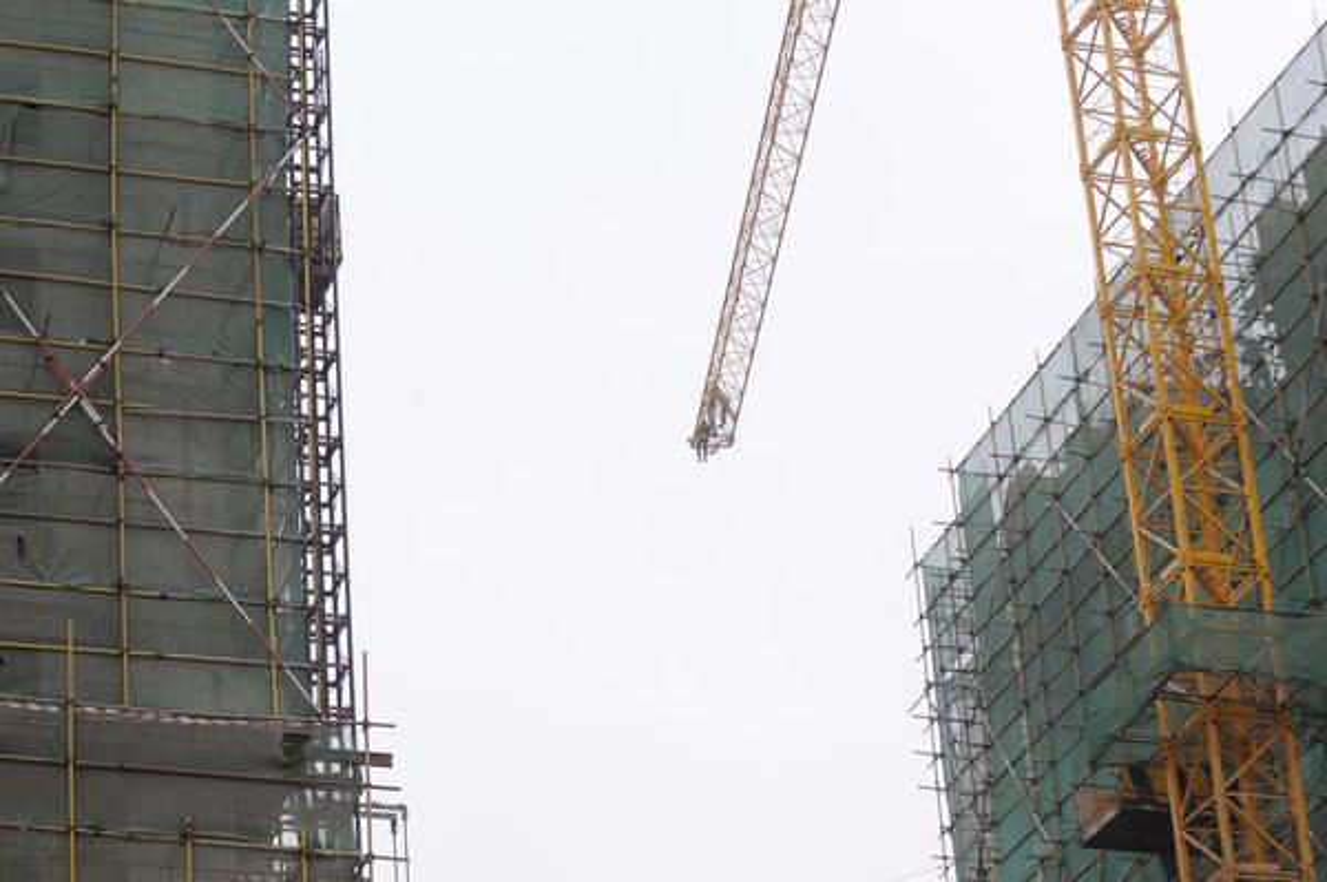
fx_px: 3867
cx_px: 664
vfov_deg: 13.0
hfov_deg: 19.5
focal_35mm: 105
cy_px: 441
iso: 400
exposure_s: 1/500
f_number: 4
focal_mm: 70
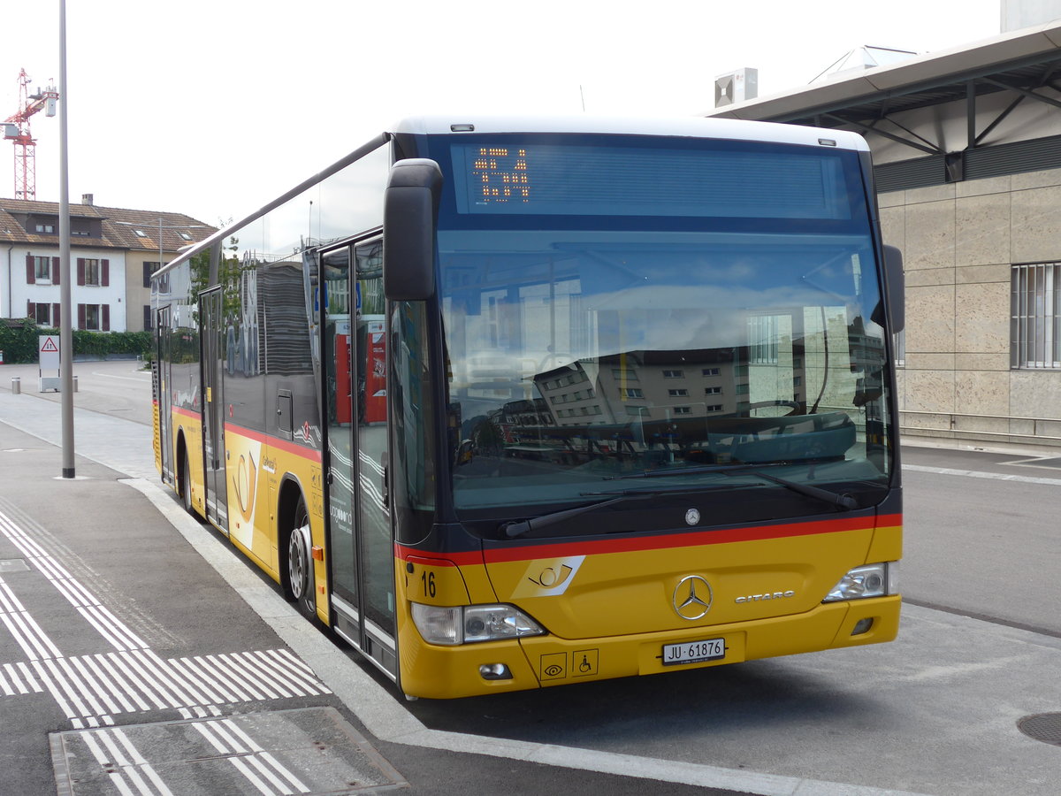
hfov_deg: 42.9
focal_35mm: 44
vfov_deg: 32.9
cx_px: 530
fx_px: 1349
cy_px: 398
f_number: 2.8
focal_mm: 9
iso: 80
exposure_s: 1/400
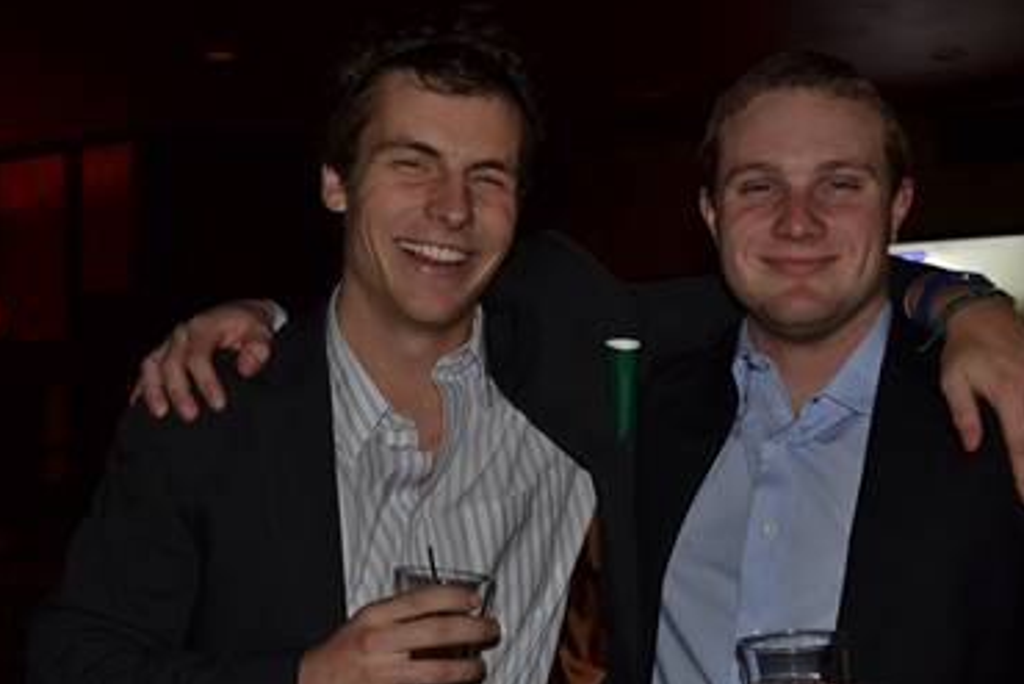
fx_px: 1394
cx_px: 578
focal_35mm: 49
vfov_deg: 27.4
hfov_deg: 40.3
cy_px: 450
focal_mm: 22
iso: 200
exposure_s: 1/4
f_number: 3.8
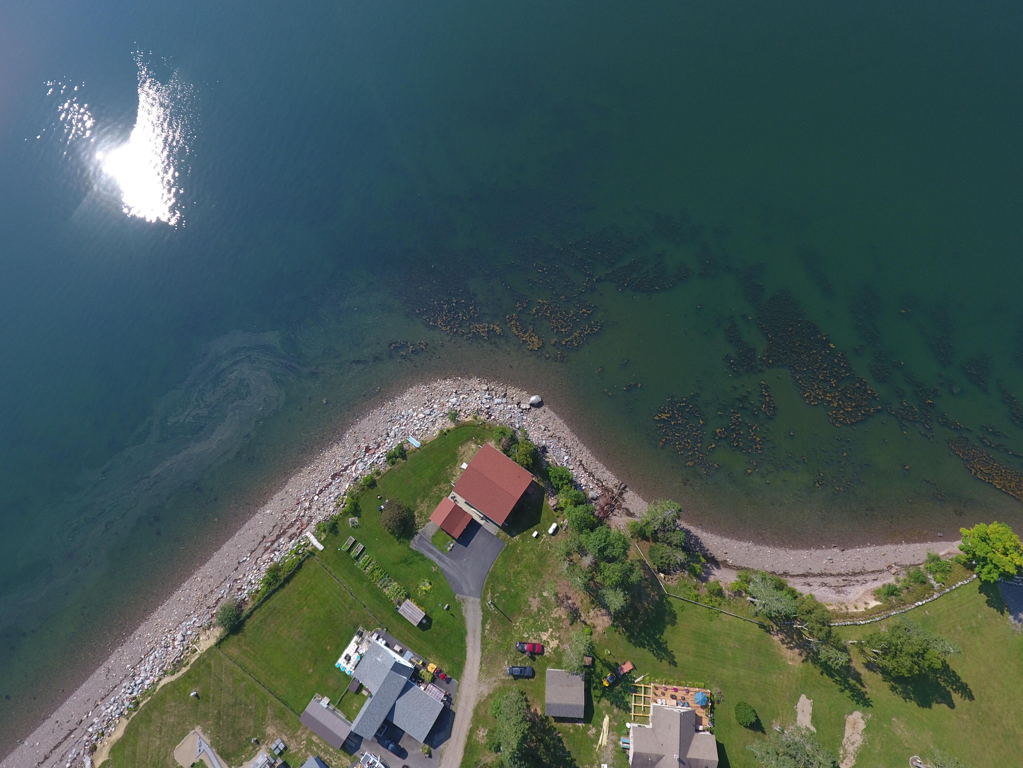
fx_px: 591
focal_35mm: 20
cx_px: 512
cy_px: 384
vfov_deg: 66.0
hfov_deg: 81.7
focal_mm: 3.61
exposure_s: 1/683
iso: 100
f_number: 2.8
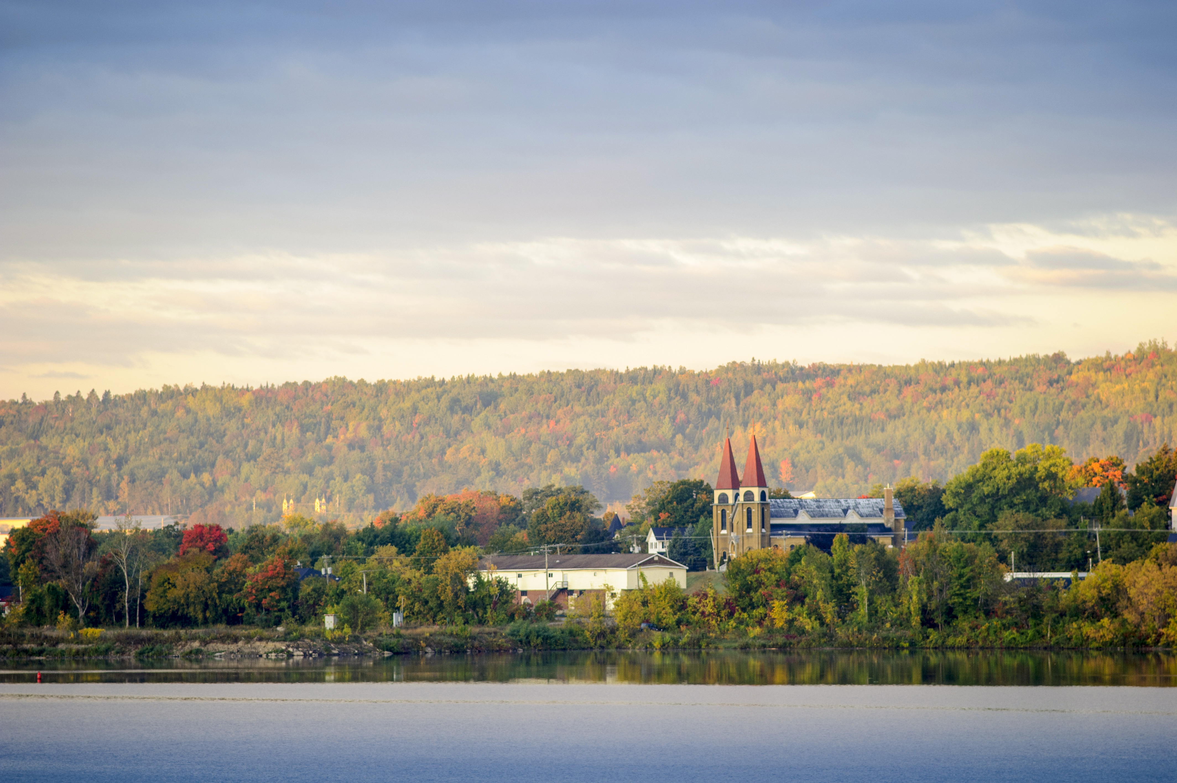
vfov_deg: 7.6
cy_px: 392
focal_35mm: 180
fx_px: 5881
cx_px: 588
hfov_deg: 11.4
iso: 800
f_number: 5
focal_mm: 180
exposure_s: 1/500
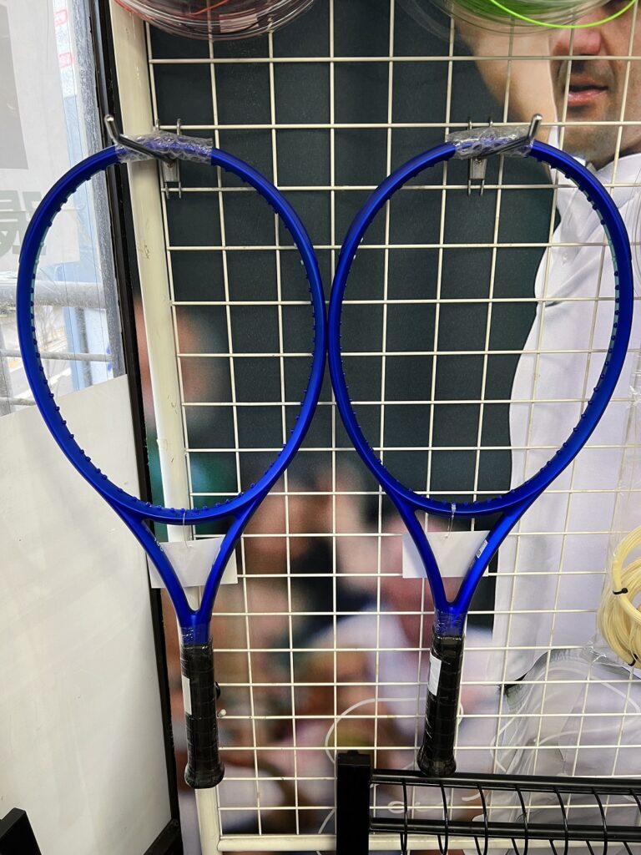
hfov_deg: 53.1
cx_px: 320
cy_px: 428
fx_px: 642
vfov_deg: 67.3
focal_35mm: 26
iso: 64
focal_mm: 5.7
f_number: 1.5
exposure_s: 1/50
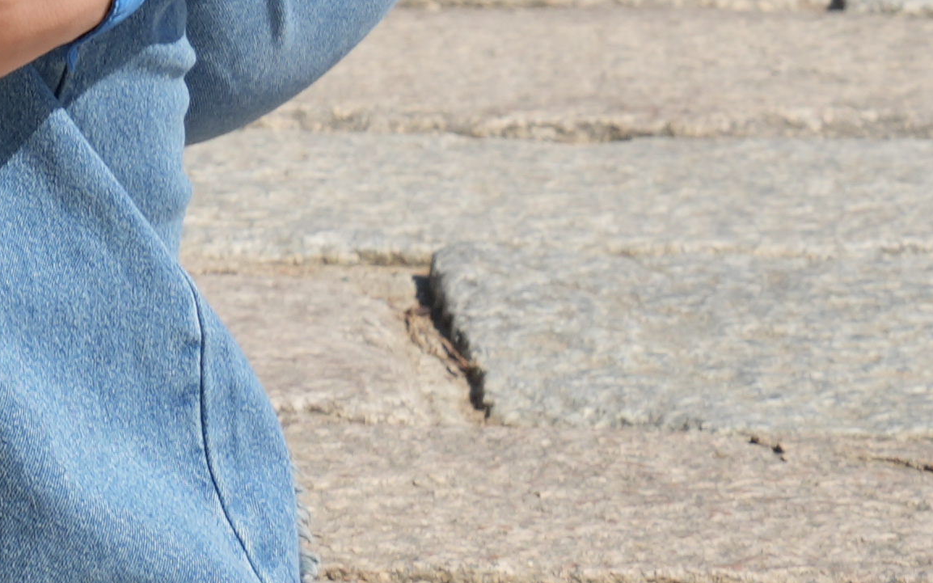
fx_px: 10068
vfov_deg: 3.3
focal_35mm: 396
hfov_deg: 5.1
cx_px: -1290
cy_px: -577
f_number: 7.1
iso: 100
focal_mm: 64
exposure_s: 1/250
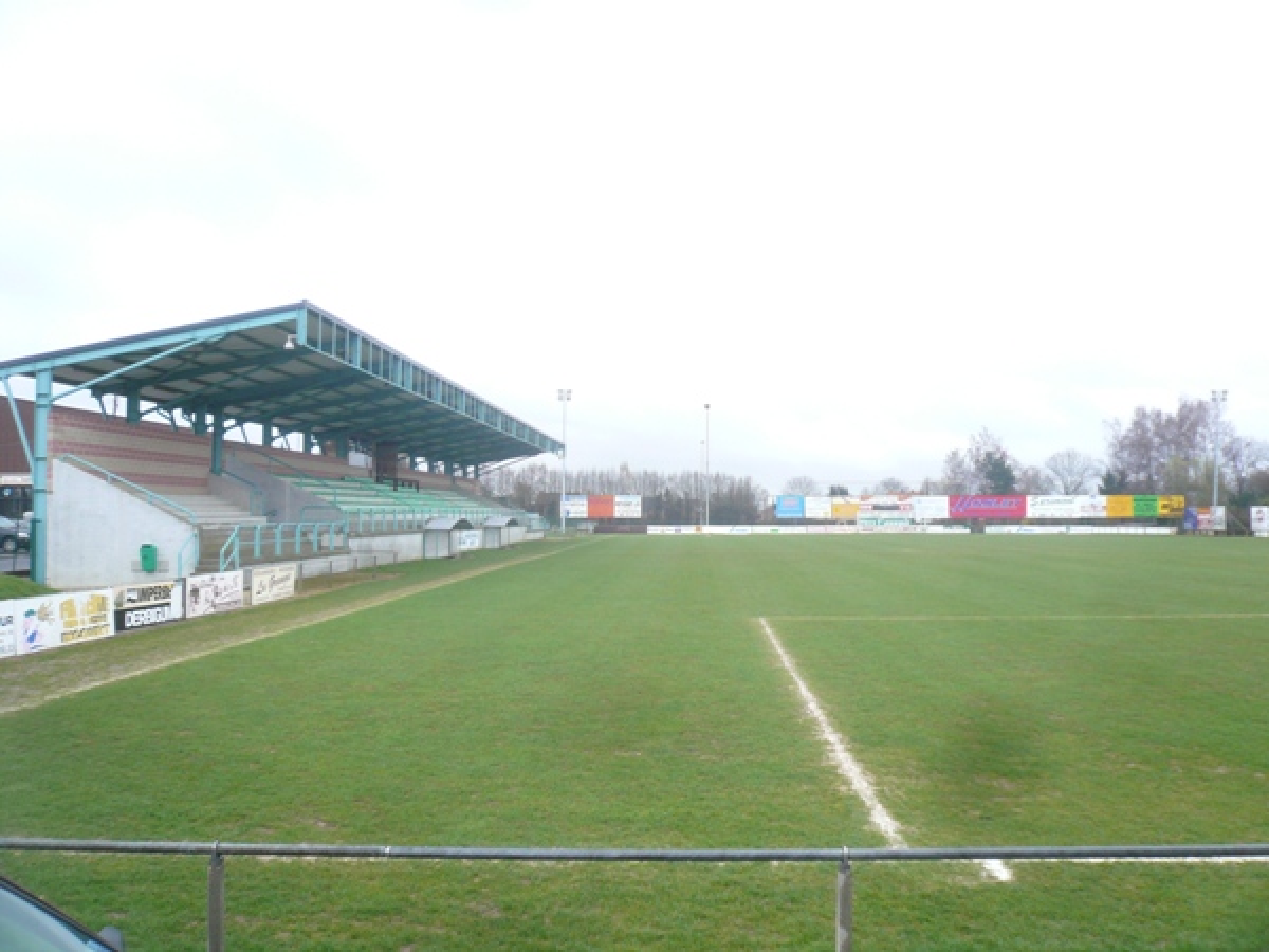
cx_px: 634
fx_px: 1026
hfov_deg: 63.4
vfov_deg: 49.7
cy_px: 476
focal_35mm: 28
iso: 100
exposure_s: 1/200
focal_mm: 4.6
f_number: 2.8
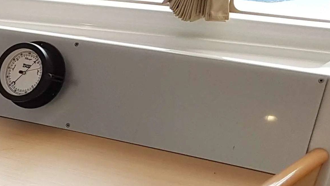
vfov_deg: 11.6
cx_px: -206
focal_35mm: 98
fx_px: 858
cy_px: 315
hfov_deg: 18.5
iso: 100
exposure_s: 1/50
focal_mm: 4.2
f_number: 1.7
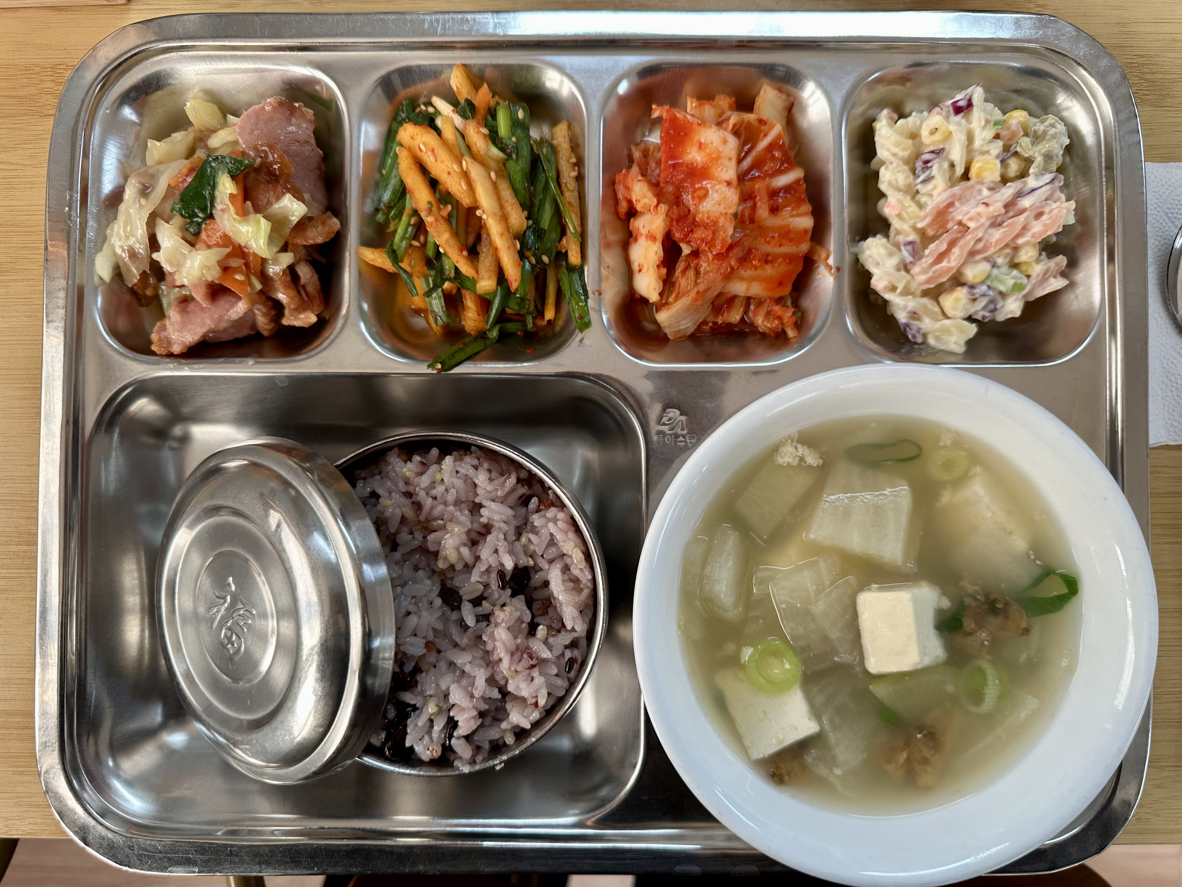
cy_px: 444
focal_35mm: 24
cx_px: 591
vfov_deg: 56.8
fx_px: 820
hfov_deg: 71.6
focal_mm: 6.86
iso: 100
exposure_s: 1/120
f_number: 1.78
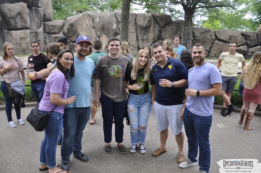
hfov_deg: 67.4
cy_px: 86
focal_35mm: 27
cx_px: 130
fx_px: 195
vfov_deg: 47.8
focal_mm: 18
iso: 400
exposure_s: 1/25
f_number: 3.5
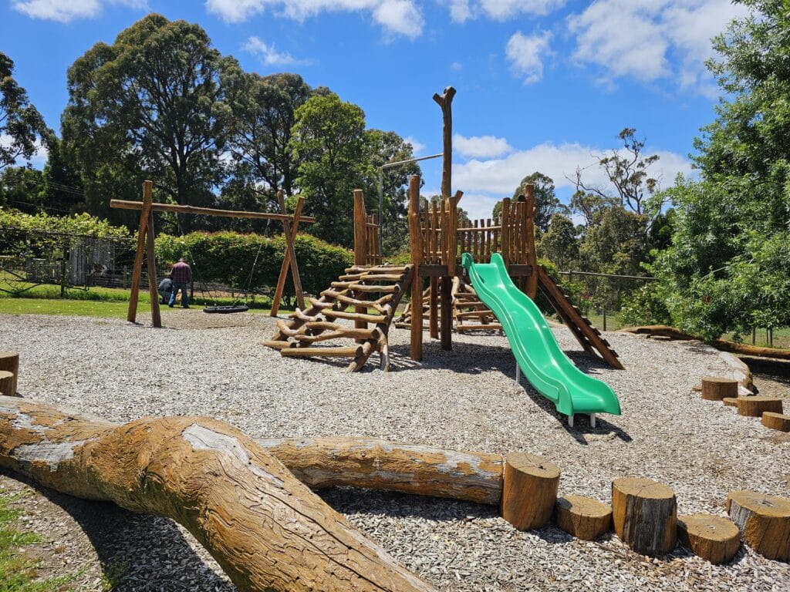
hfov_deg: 73.9
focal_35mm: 23
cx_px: 395
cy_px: 296
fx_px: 525
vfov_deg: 58.9
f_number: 1.7
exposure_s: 1/989
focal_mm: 6.3
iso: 10
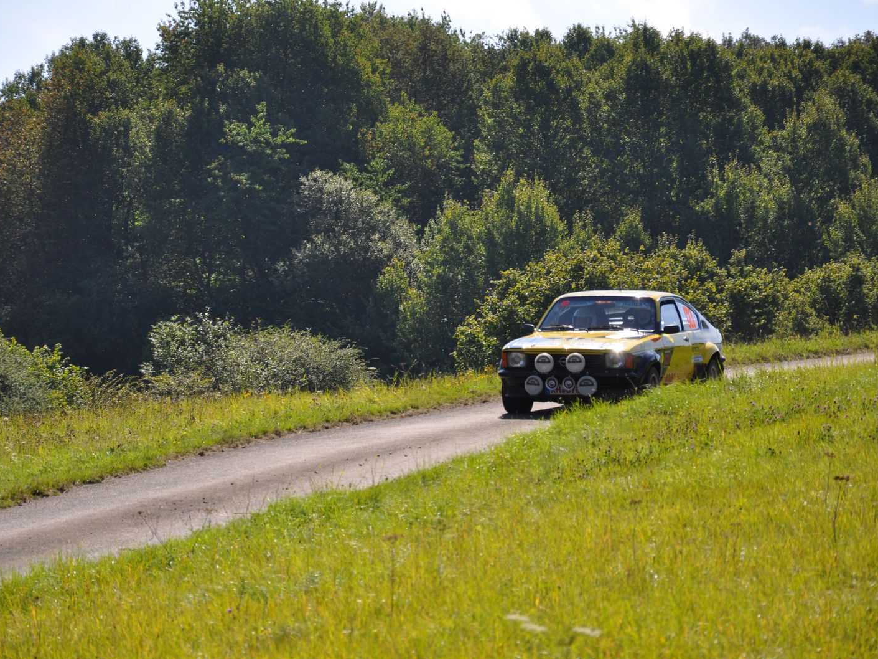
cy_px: 330
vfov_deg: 8.7
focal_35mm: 172
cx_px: 421
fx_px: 4351
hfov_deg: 11.5
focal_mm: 105
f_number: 7.1
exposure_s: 1/800
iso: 200
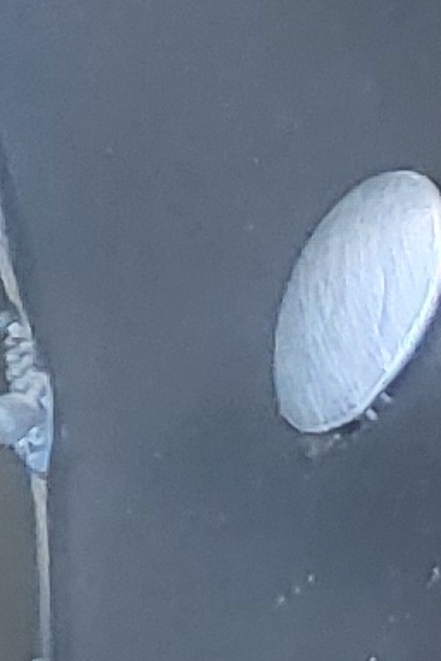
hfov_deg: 3.6
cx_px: -2796
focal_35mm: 282
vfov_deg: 7.3
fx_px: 5181
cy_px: 45
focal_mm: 4.25
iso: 80
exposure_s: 1/120
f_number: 1.8
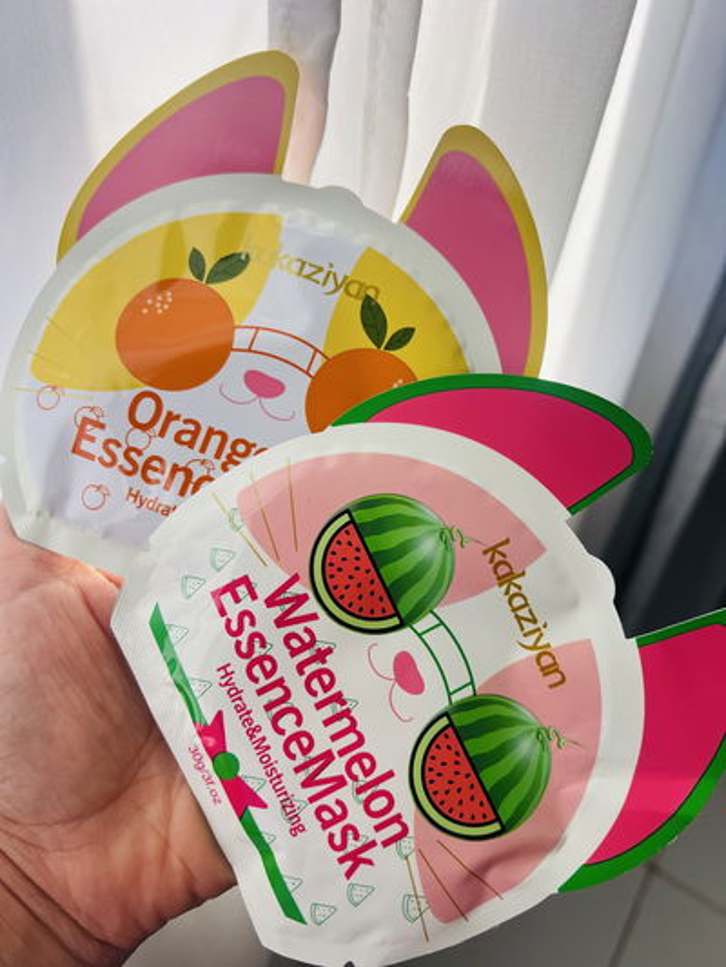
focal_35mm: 26
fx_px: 727
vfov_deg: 67.3
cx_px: 363
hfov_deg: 53.1
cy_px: 484
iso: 50
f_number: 1.5
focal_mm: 5.7
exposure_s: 1/769
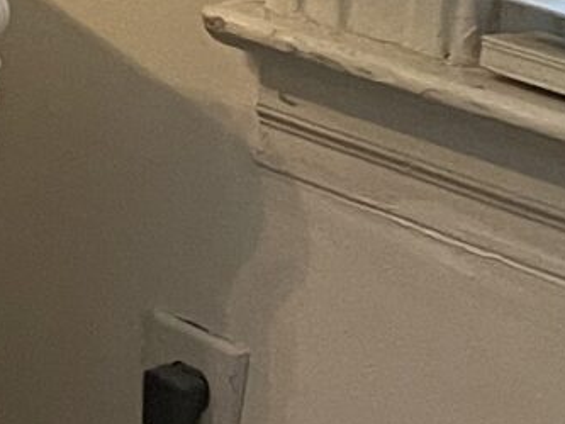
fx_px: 3266
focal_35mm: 200
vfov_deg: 7.2
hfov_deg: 8.3
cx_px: -1162
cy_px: -315
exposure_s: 1/60
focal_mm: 4.2
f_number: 1.6
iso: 200
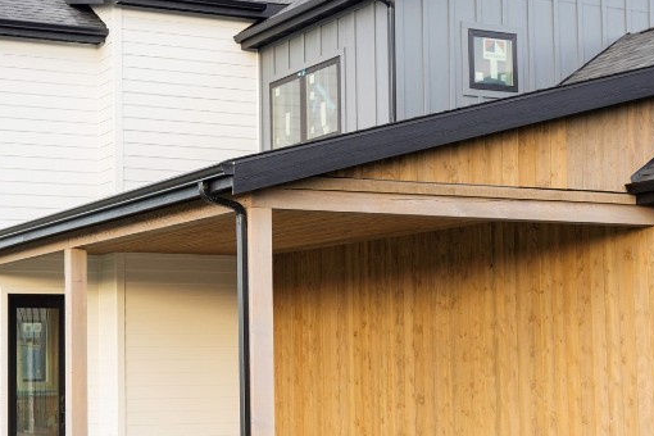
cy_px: 273
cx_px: 118
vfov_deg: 19.4
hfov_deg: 28.2
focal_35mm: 70
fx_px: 1272
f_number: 3.2
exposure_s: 1/1000
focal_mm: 31
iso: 640
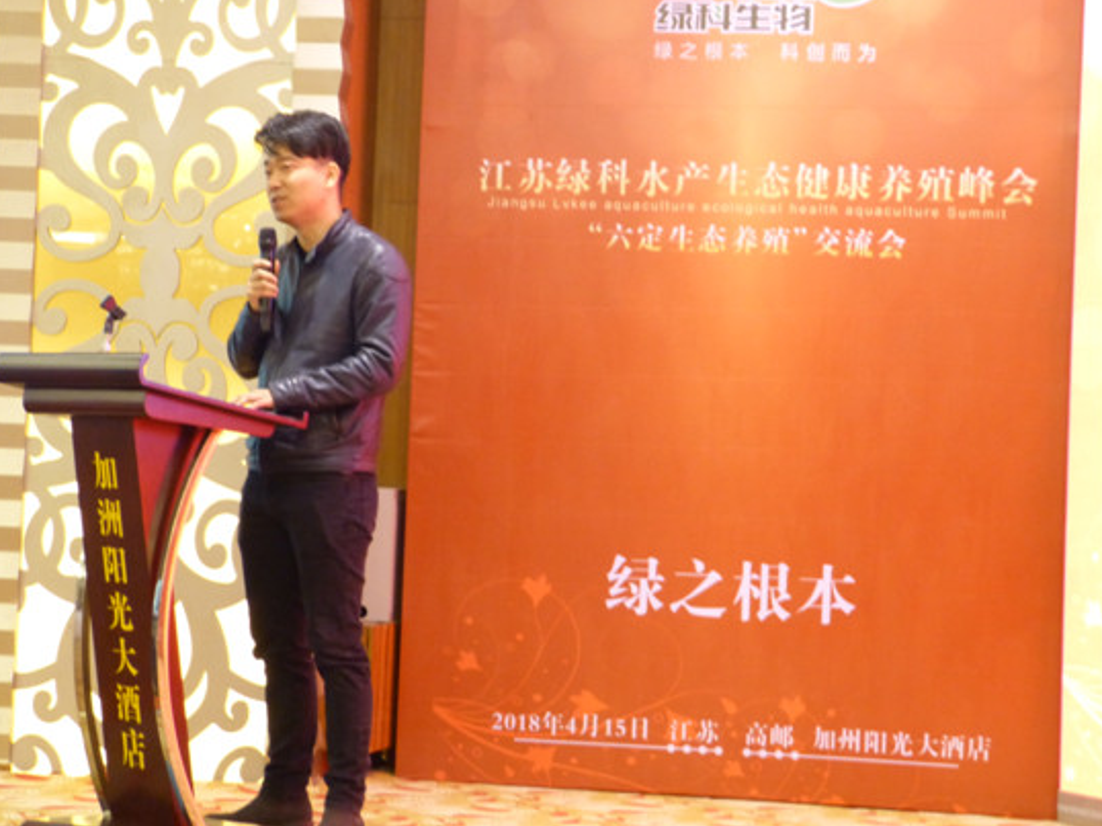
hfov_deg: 22.5
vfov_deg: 17.0
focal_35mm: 87
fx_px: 2768
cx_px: 492
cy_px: 402
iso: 400
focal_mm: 14.1
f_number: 3.3
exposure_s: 1/10
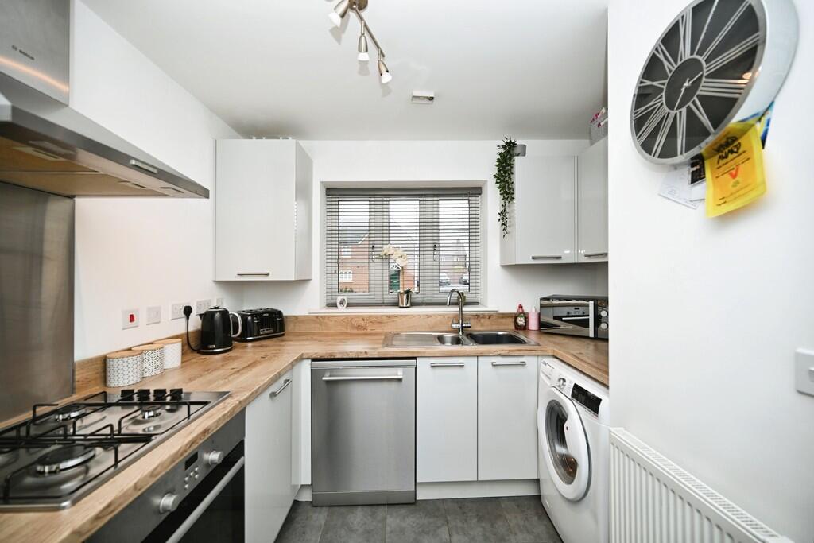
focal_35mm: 14
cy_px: 272
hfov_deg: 104.2
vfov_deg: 81.2
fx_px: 317
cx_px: 407
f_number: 4
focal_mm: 14
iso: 160
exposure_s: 1/60
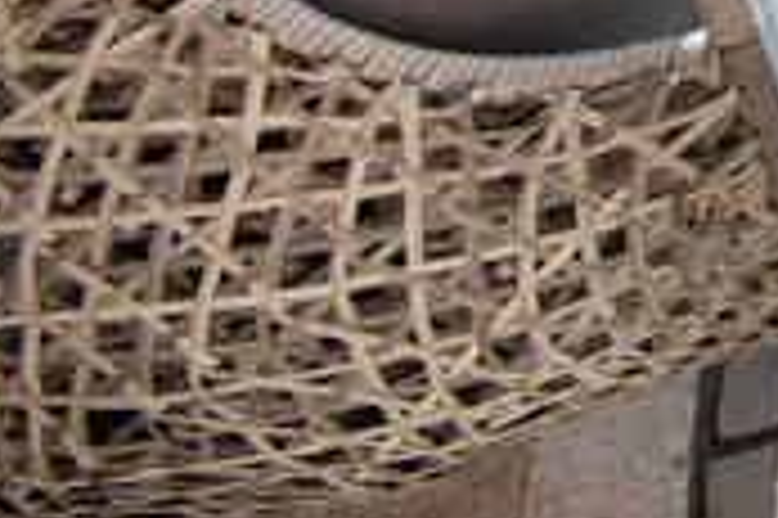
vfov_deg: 10.8
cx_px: 2271
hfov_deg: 11.9
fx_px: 1922
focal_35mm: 89
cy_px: -1007
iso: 100
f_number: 8
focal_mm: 10
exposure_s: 1/200
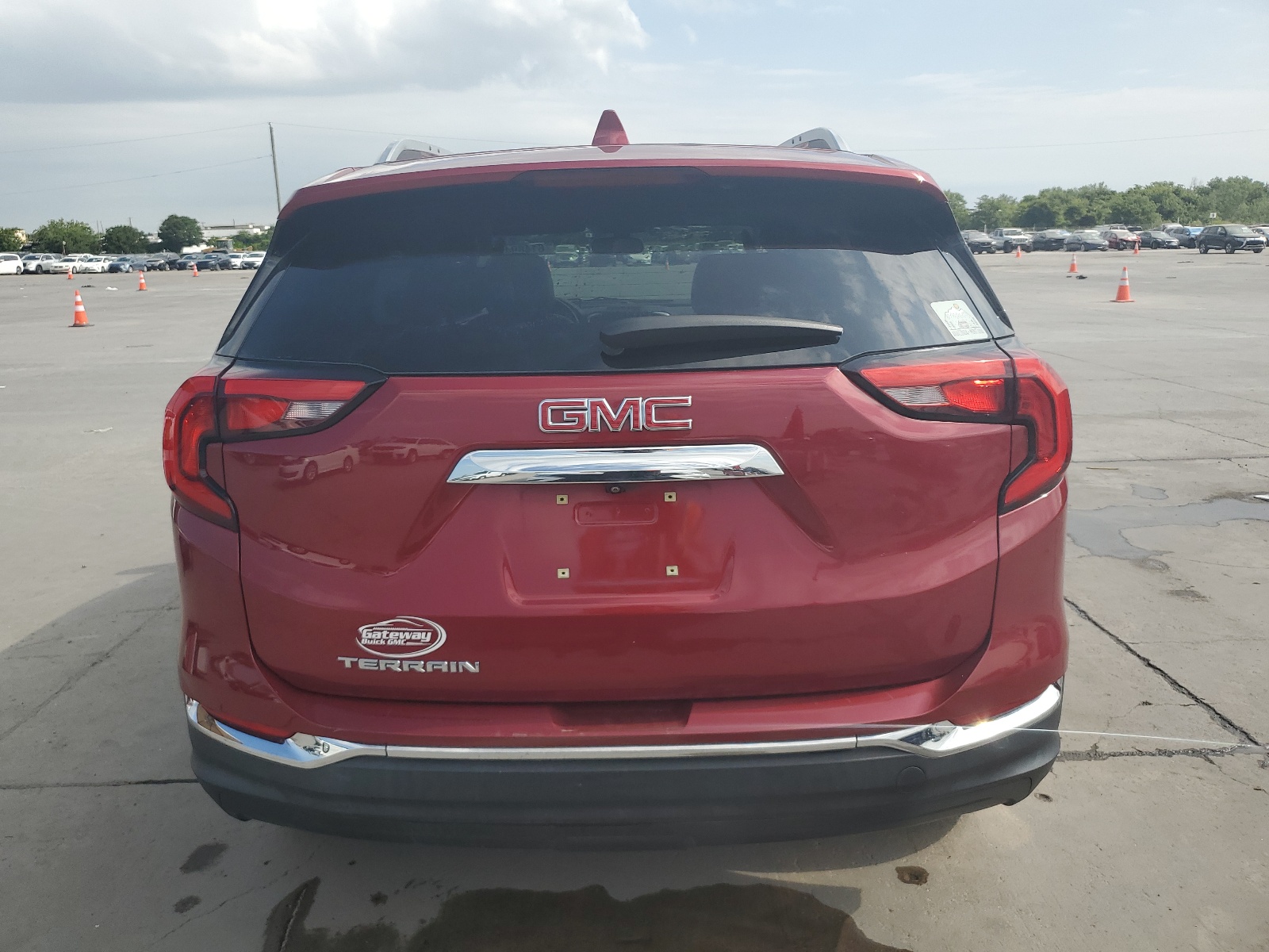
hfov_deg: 67.3
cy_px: 476
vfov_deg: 53.1
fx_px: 953
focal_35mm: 26
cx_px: 634
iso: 50
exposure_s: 1/2500
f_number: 1.5
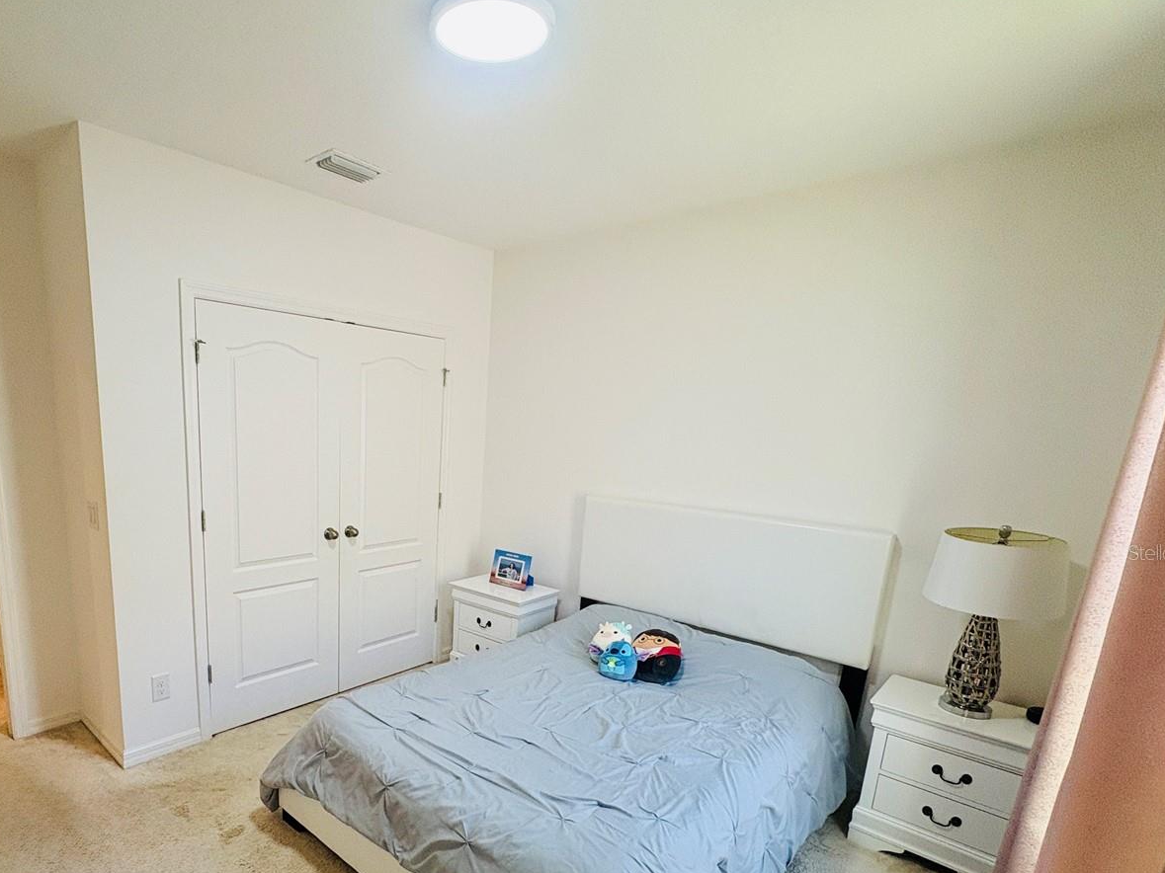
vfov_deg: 67.5
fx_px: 639
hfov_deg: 82.9
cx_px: 431
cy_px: 552
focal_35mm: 19
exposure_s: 1/120
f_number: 2.2
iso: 160
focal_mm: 2.22
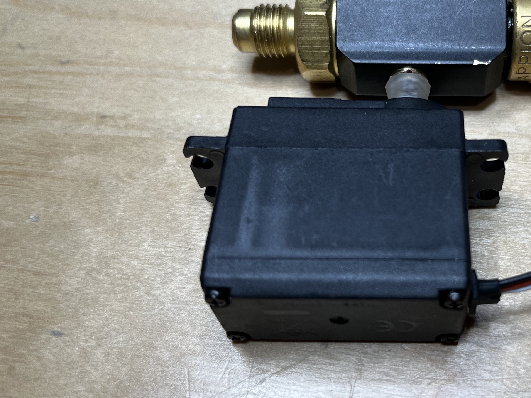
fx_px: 660
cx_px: 407
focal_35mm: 43
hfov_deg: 42.3
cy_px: 156
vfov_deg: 33.5
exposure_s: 1/120
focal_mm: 5.1
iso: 50
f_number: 1.6
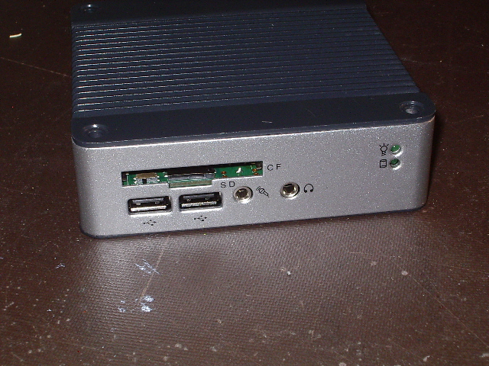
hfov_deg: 25.7
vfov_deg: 19.4
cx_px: 244
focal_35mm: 76
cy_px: 183
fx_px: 1074
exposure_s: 1/80
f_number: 6.9
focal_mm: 11.5
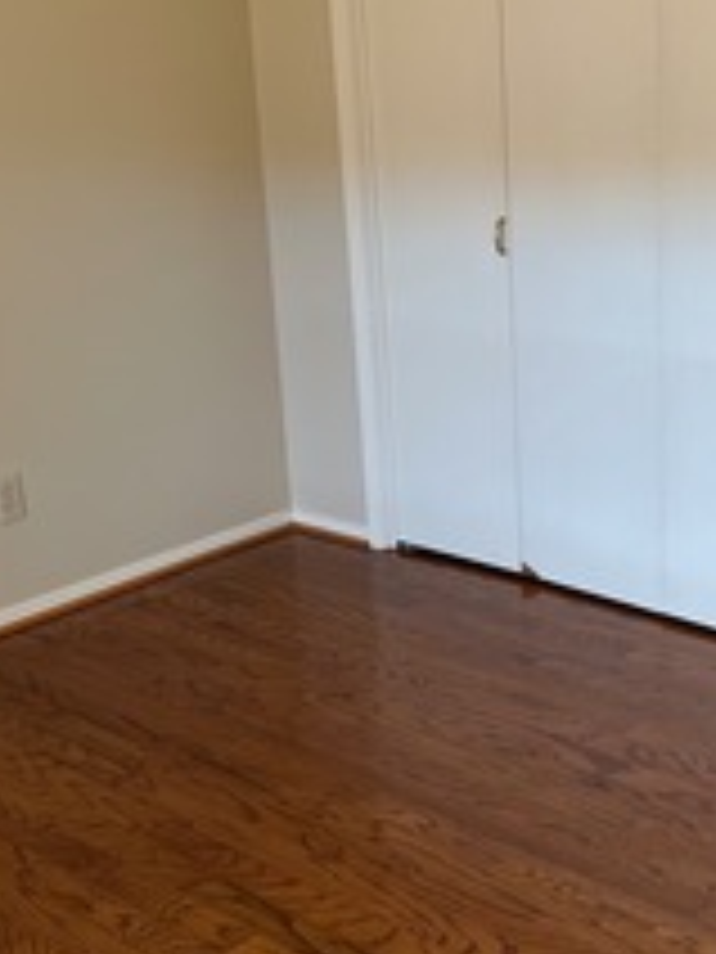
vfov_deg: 32.7
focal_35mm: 59
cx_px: 500
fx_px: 1627
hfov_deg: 24.6
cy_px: 418
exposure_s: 1/109
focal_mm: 5.7
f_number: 1.5
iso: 125
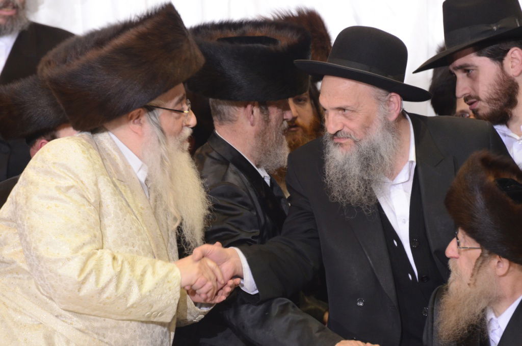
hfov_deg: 6.3
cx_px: 261
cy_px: 173
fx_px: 4775
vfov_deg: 4.1
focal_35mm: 330
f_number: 5.3
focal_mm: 220
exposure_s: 1/125
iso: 1250
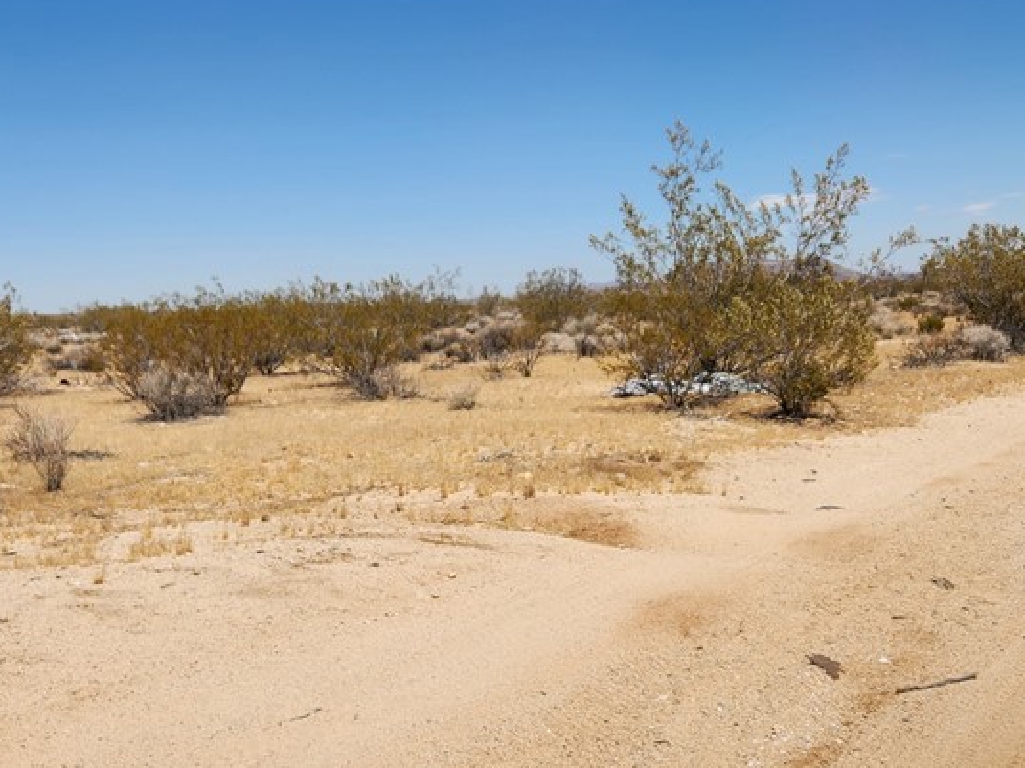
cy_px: 509
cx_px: 535
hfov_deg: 42.9
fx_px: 1303
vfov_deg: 32.6
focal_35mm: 44
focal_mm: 5.4
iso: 20
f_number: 1.8
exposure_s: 1/2874
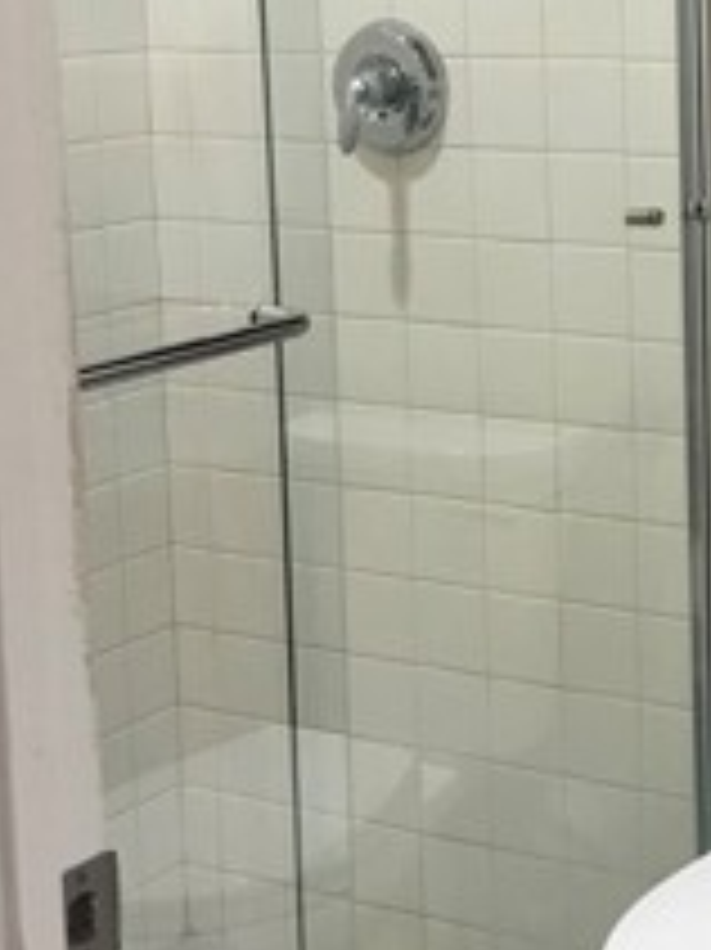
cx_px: 716
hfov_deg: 17.0
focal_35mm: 85
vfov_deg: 22.9
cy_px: 275
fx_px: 2330
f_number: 1.8
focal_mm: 3.99
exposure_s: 1/24
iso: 40
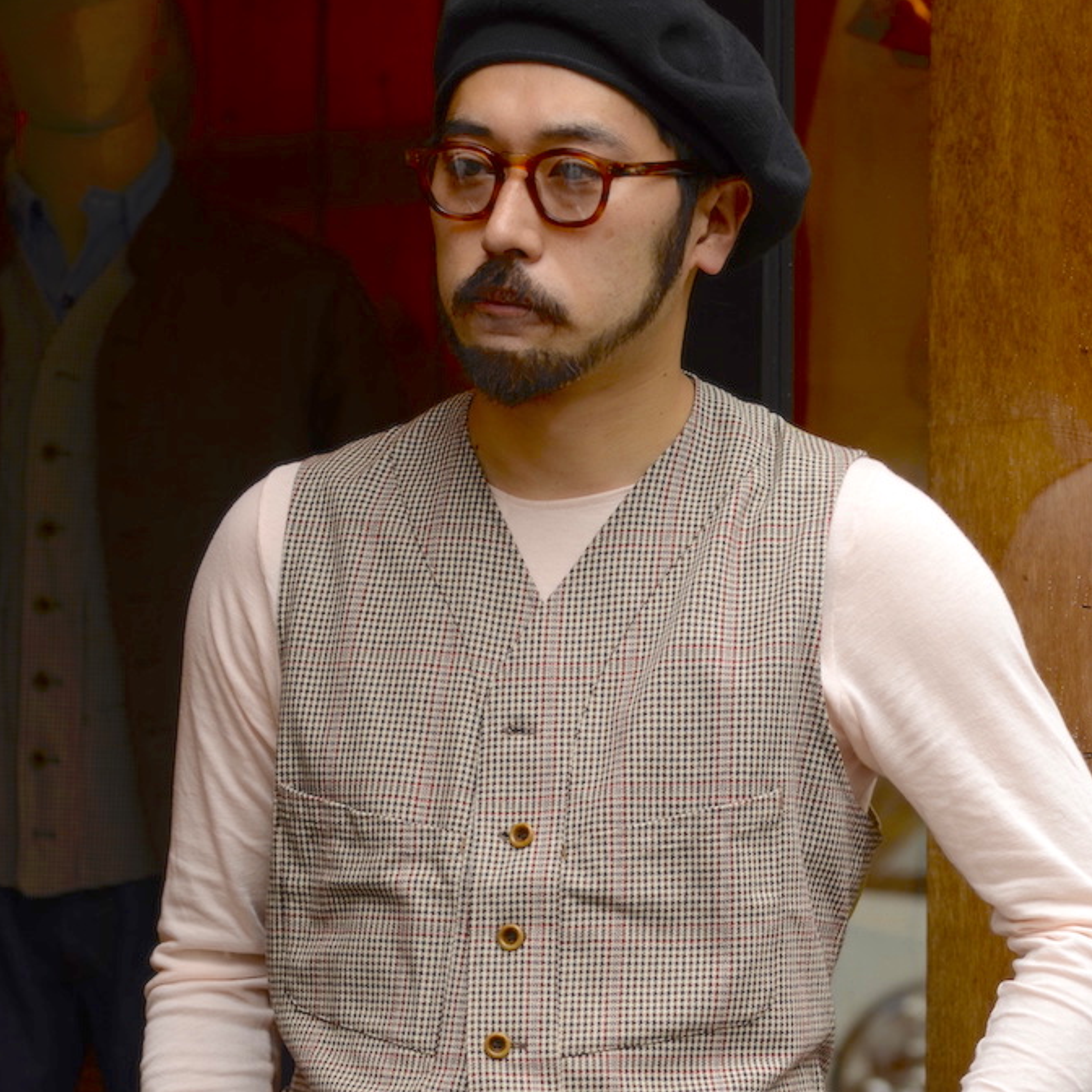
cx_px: 546
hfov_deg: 10.6
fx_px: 5876
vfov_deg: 10.6
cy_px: 744
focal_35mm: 165
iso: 200
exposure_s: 1/60
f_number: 2.2
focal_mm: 85
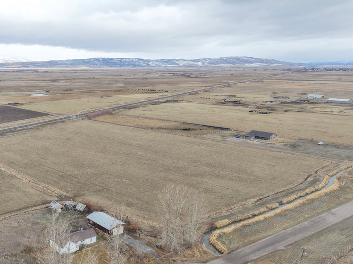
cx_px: 90
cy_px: 187
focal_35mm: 37
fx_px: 377
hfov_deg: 48.3
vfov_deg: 38.0
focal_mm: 8.67
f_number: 1.8
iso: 400
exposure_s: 1/640
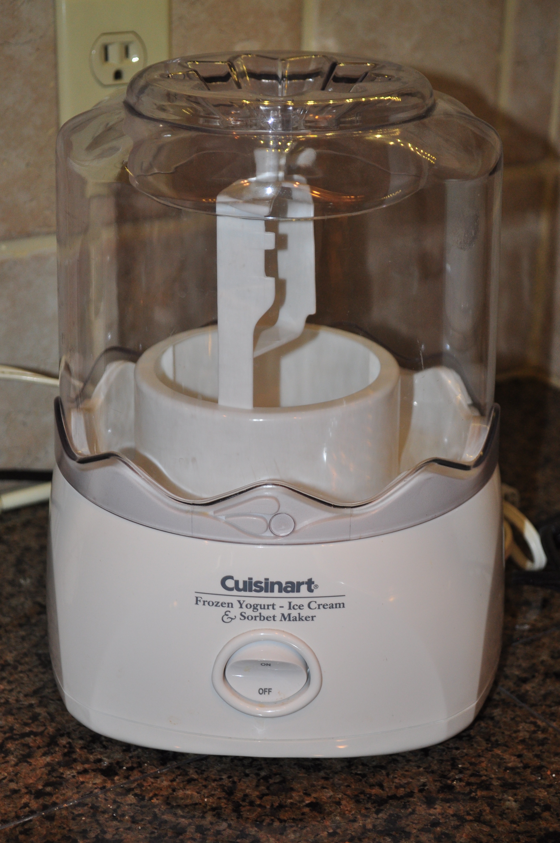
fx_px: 1544
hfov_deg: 20.6
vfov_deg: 30.5
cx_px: 280
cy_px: 422
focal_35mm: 66
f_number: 5.3
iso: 500
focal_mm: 44
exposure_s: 1/60
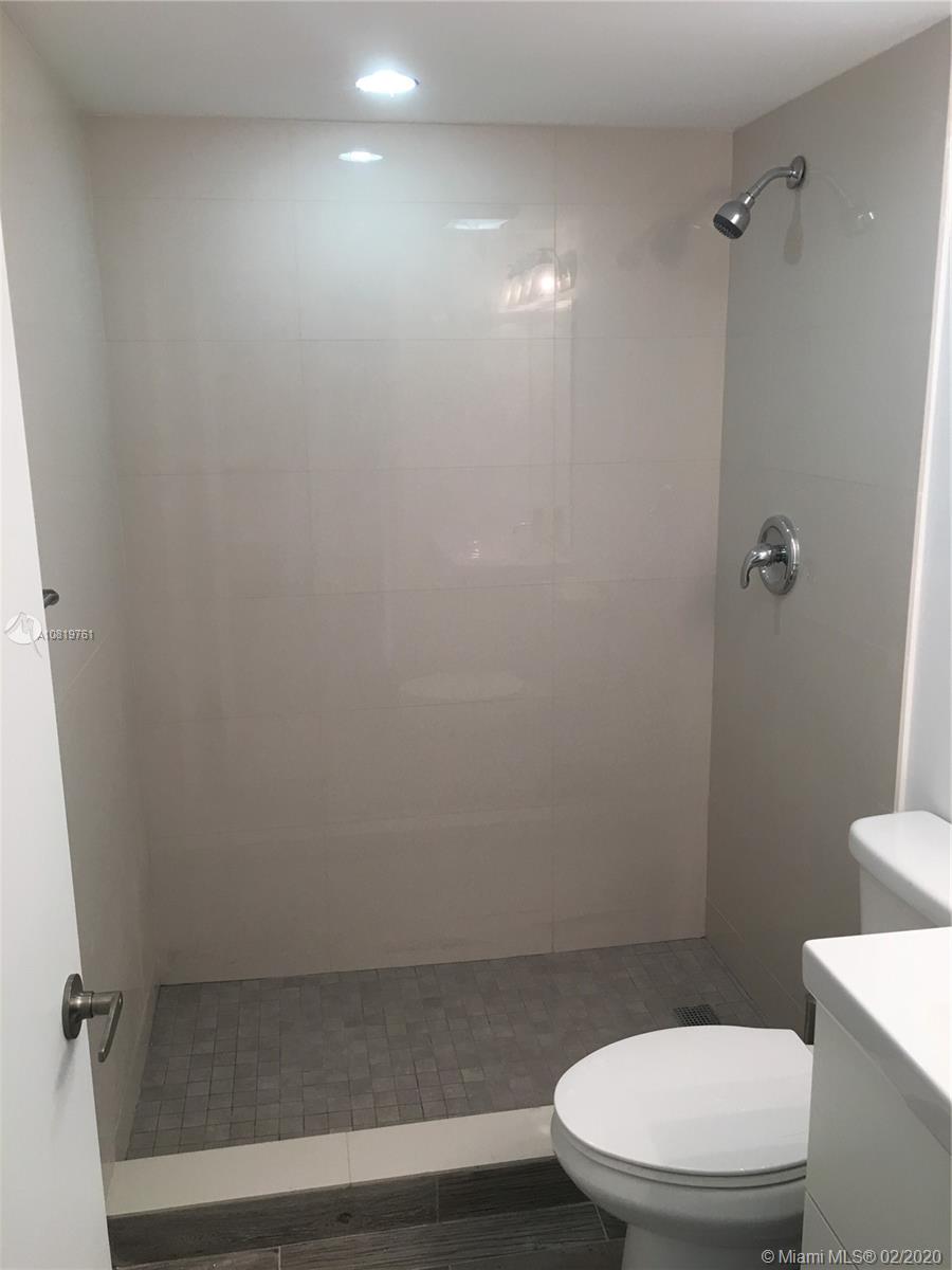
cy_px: 635
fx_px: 1063
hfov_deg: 48.2
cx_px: 476
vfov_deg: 61.7
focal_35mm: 29
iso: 25
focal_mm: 4.15
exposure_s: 1/30
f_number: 2.2
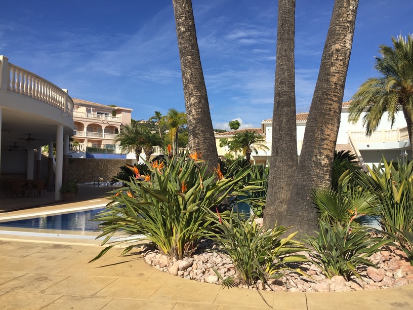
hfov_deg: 61.7
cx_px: 206
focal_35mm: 29
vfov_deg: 48.2
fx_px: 346
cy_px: 155
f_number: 2.2
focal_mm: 4.15
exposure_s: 1/2639
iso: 32
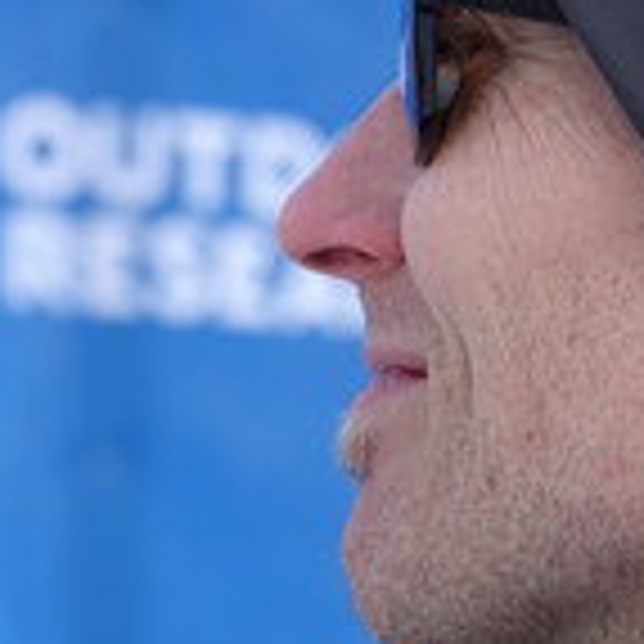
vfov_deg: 4.2
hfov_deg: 4.2
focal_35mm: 413
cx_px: 599
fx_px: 8693
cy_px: 81
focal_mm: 56.39
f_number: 4
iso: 100
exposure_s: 1/320
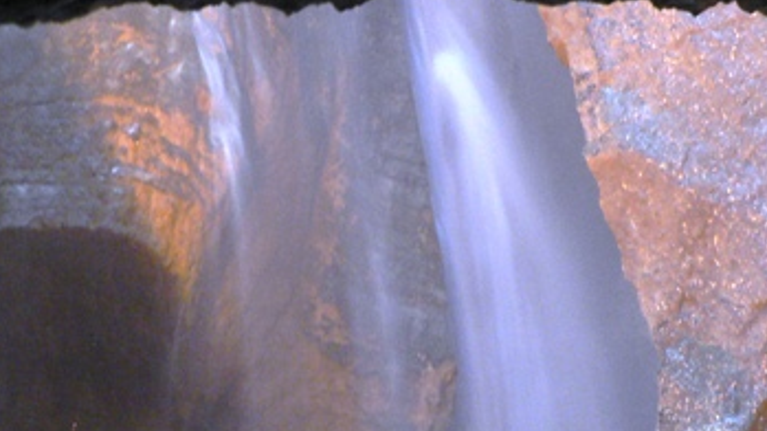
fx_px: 1464
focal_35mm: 72
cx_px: 538
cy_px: 369
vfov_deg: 16.6
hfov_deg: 29.1
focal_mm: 6
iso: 200
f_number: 2.8
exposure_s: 1/4
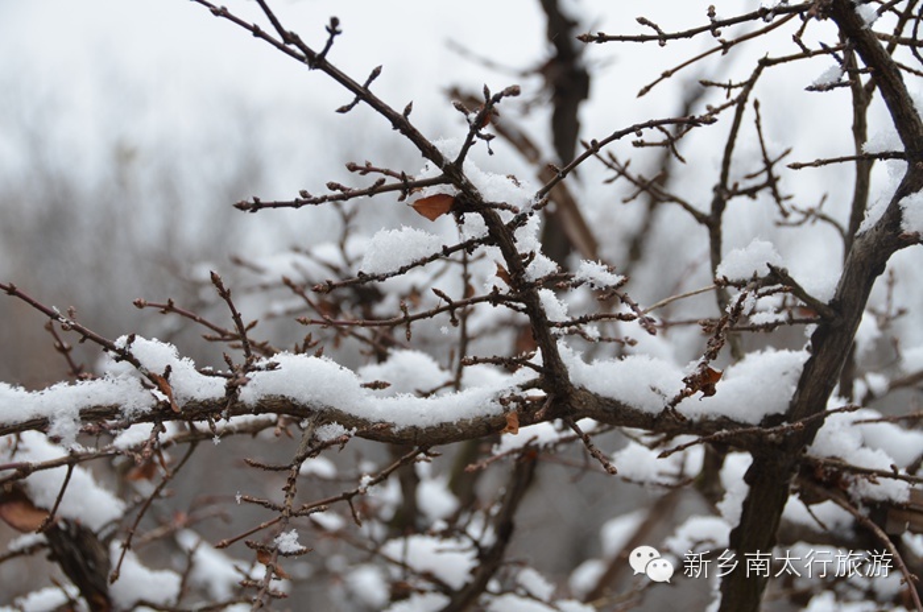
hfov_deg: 21.9
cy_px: 306
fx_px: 2380
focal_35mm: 93
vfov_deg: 14.6
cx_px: 462
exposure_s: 1/180
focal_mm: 62
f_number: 6.7
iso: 200
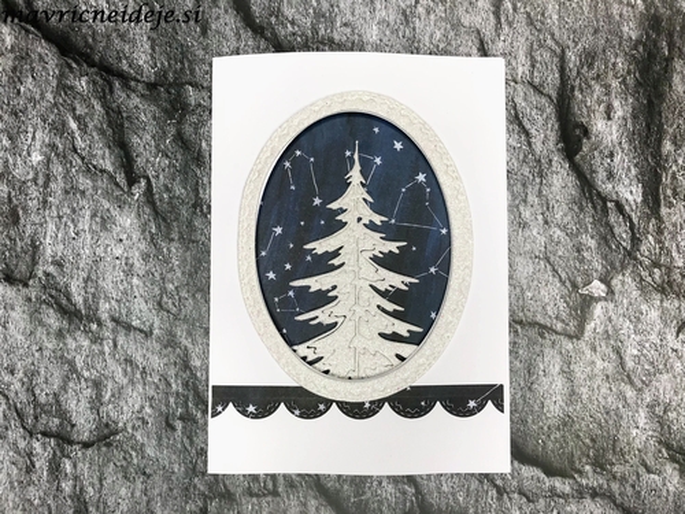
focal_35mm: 28
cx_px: 342
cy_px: 257
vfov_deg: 49.7
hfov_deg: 63.4
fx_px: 554
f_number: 1.8
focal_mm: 3.99
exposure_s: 1/388
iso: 20
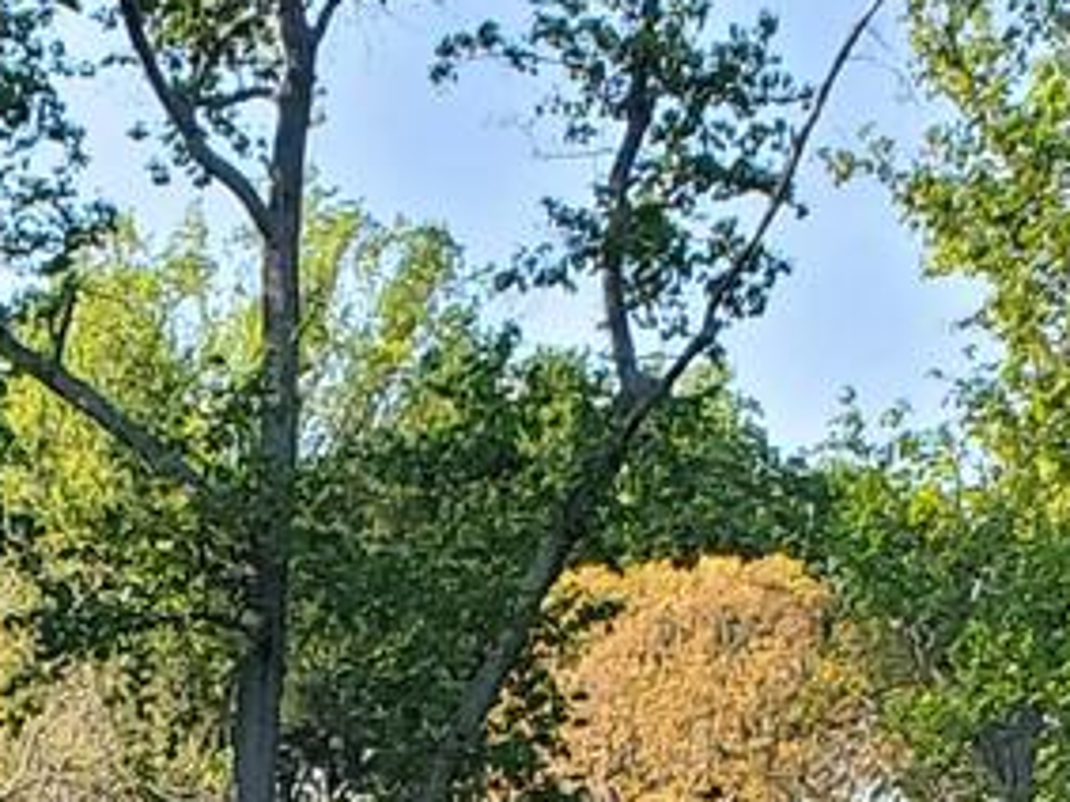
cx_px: 4
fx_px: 5809
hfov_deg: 10.4
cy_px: 2739
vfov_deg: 6.8
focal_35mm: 188
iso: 50
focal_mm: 4.3
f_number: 2.4
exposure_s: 1/276
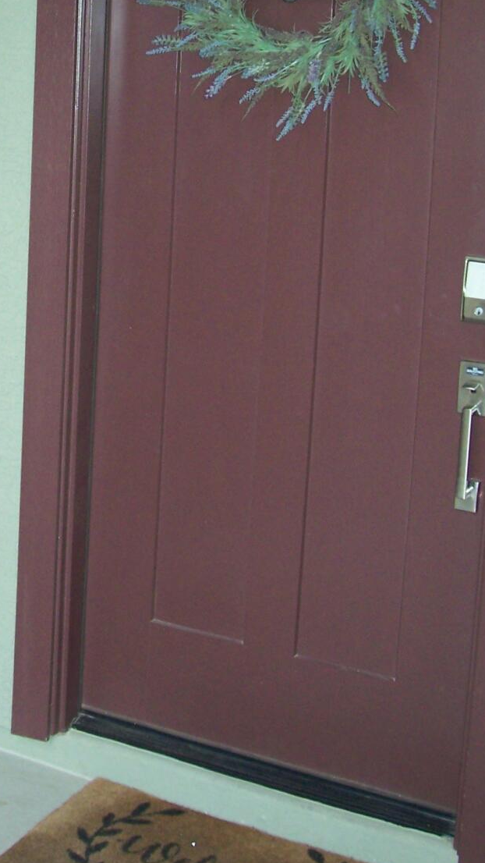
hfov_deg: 17.6
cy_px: 178
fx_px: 1532
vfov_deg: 30.7
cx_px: 14
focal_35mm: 67
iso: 160
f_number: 2.7
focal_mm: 5.6
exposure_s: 1/60
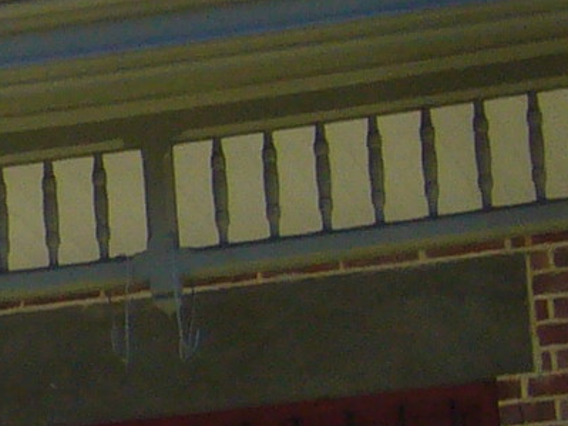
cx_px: -880
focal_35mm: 247
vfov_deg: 6.0
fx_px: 4052
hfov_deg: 7.4
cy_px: 341
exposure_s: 1/100
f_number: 5.6
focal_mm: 5.8
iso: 80
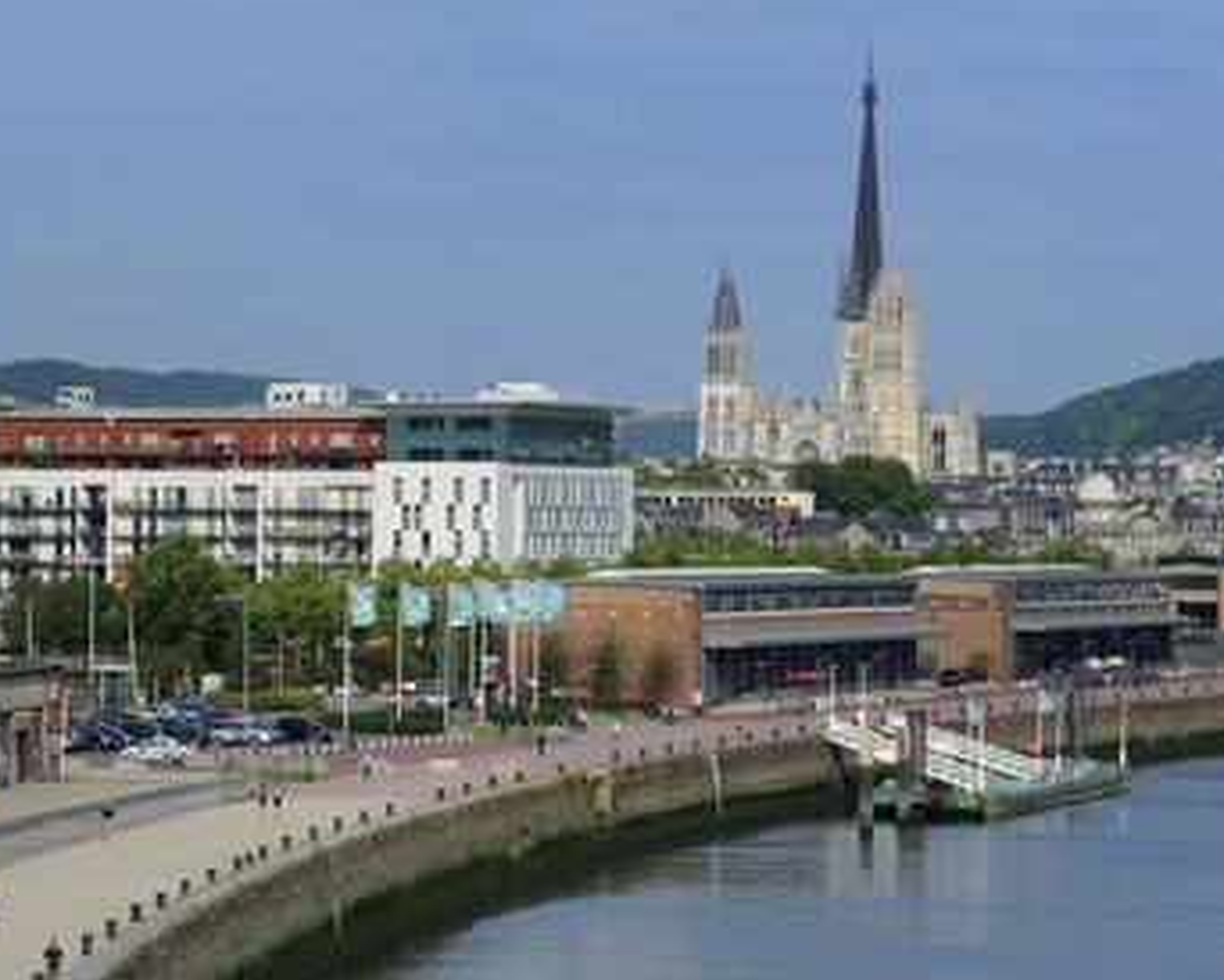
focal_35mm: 207
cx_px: 478
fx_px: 7503
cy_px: 483
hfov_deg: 9.3
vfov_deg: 7.5
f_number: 13
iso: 200
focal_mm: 180
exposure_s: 1/200
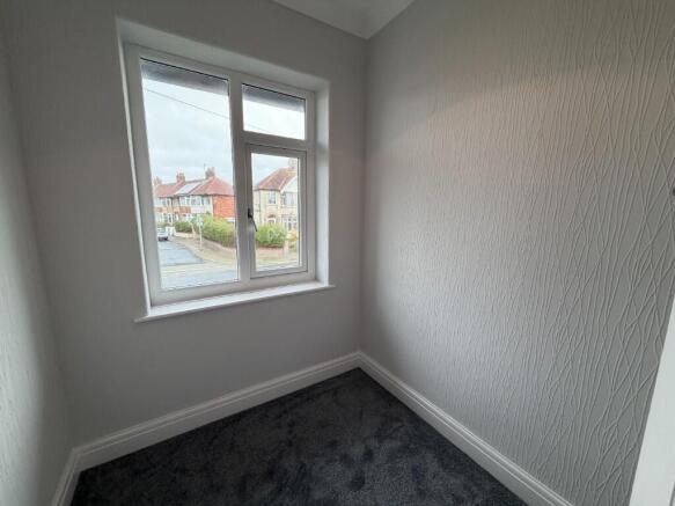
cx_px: 338
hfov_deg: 102.1
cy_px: 253
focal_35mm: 14
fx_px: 273
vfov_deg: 85.7
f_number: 2.2
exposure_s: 1/100
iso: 64
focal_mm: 2.22
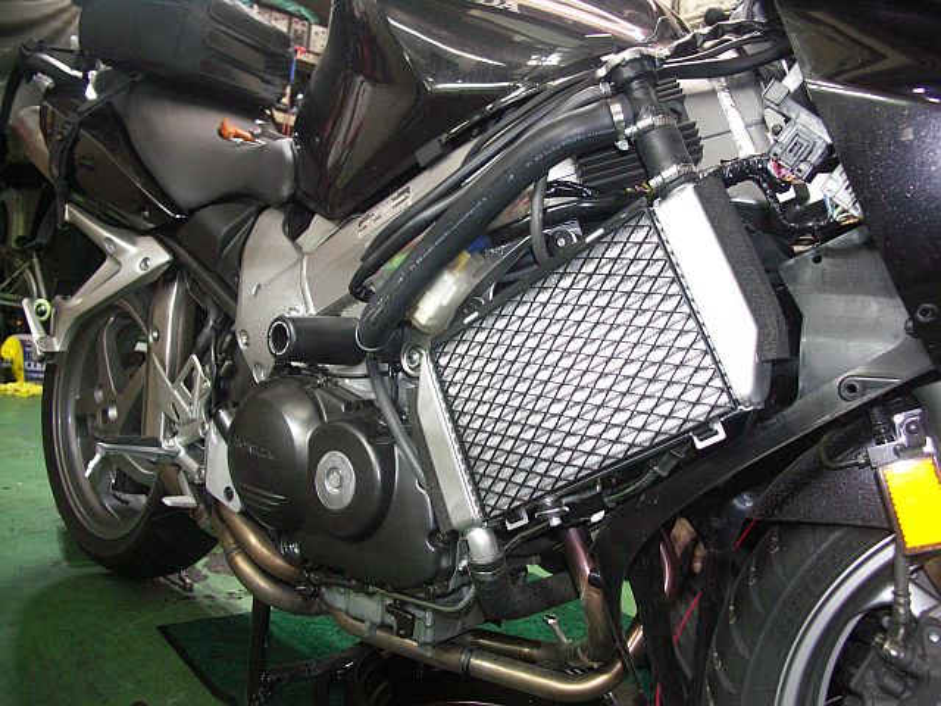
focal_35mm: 28
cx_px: 470
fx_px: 761
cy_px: 353
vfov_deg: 49.7
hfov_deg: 63.4
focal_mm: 7.2
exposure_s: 1/6
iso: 400
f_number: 2.8
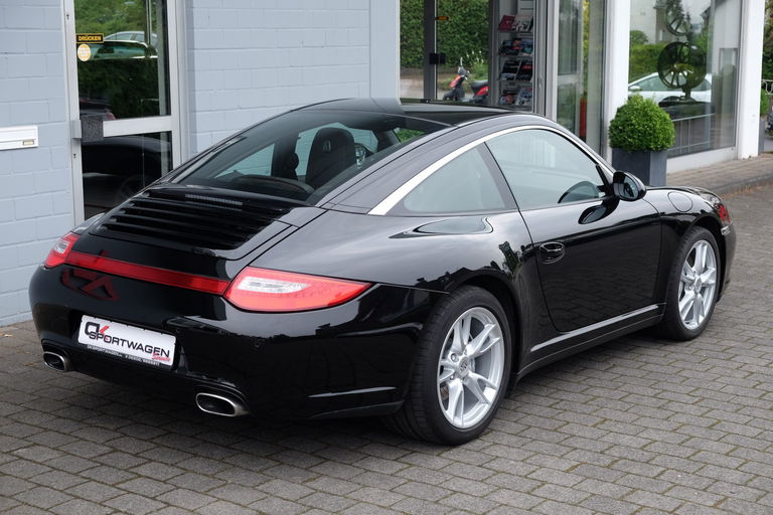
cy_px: 258
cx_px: 386
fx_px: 1310
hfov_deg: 32.9
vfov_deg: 22.3
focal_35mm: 61
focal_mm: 40.7
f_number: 5.6
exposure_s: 1/200
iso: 200
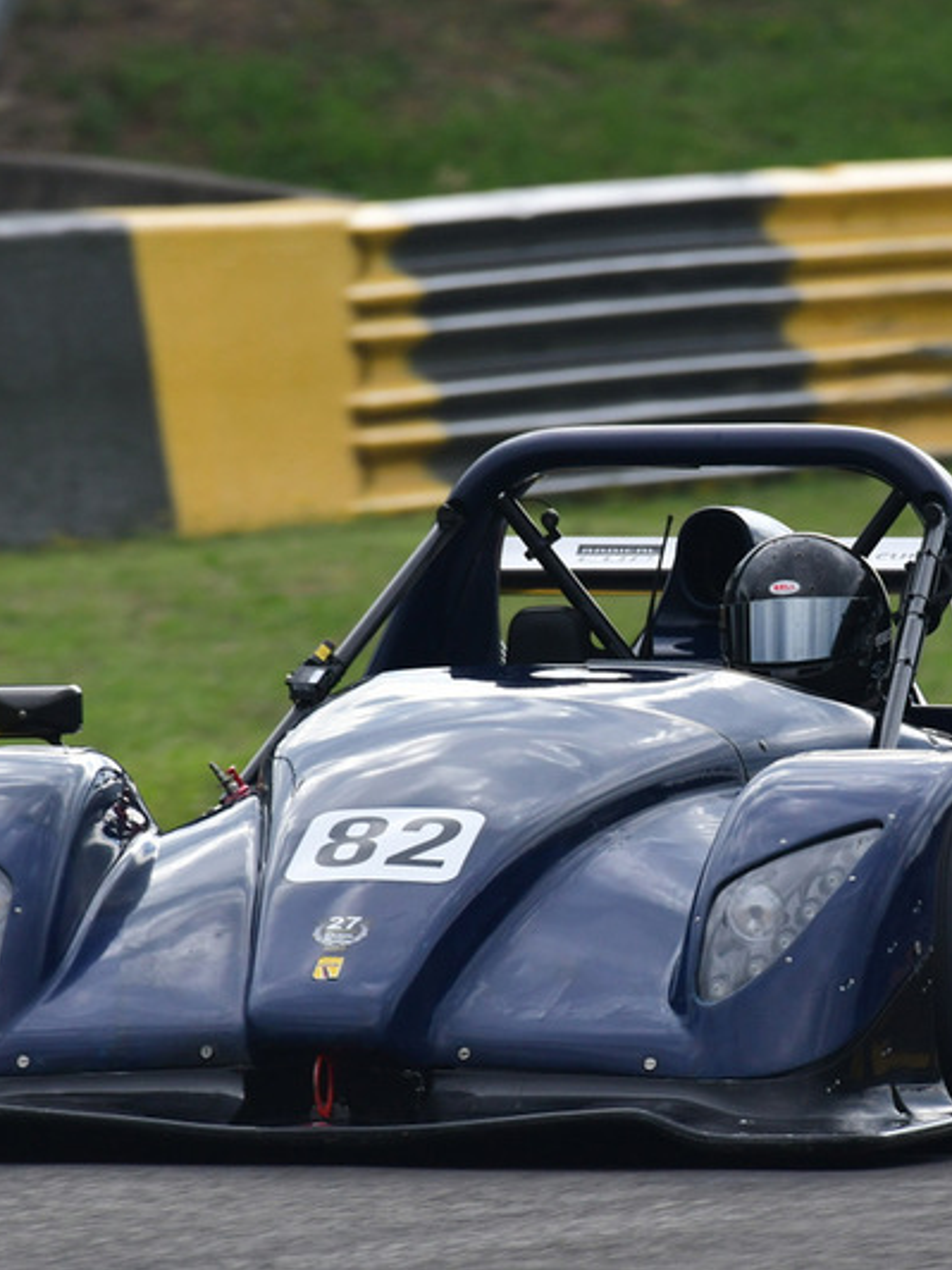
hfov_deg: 1.4
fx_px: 39786
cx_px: 713
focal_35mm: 1085
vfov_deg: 1.8
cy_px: 635
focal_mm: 500
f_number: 10
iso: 800
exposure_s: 1/640
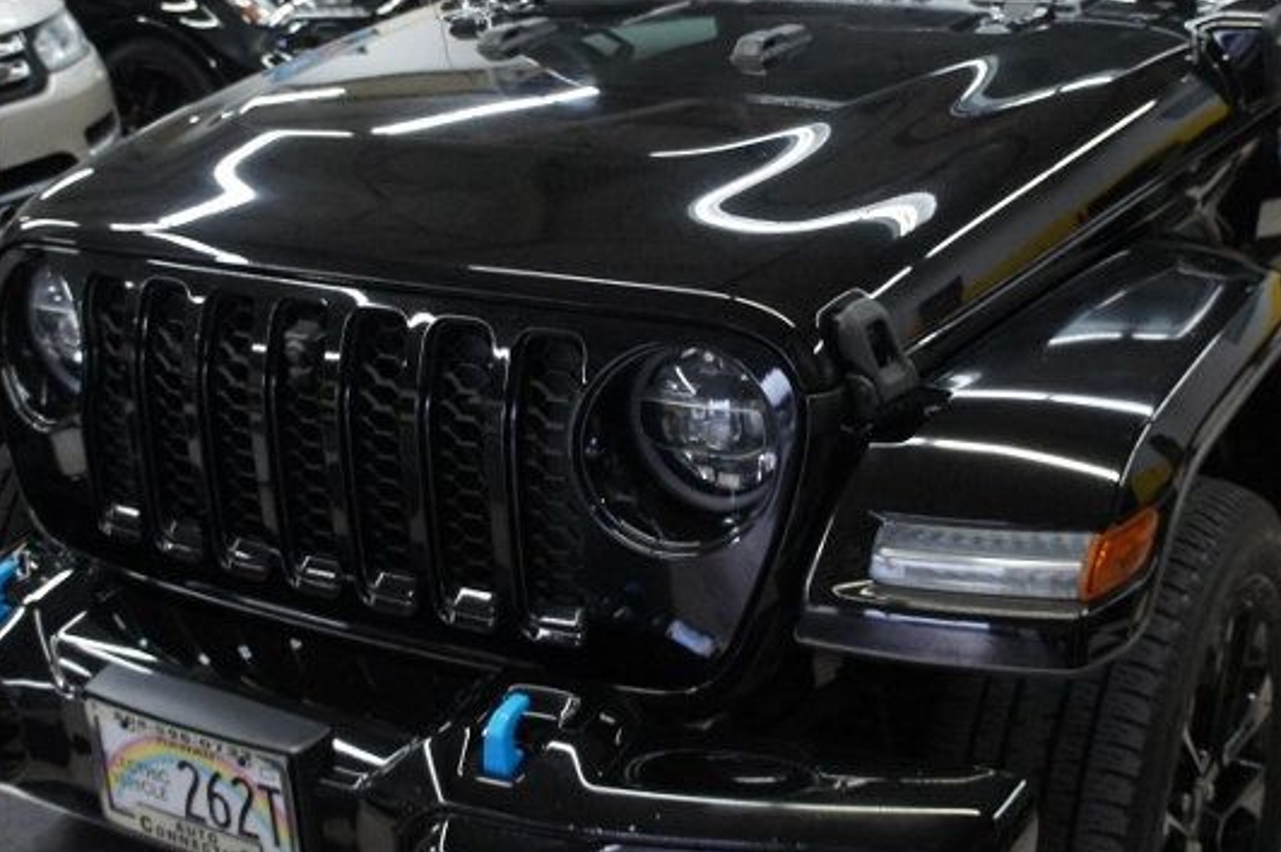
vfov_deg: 25.8
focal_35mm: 52
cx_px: 703
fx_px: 1849
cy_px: 271
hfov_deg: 38.2
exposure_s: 1/160
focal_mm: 18
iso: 1600
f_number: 3.5
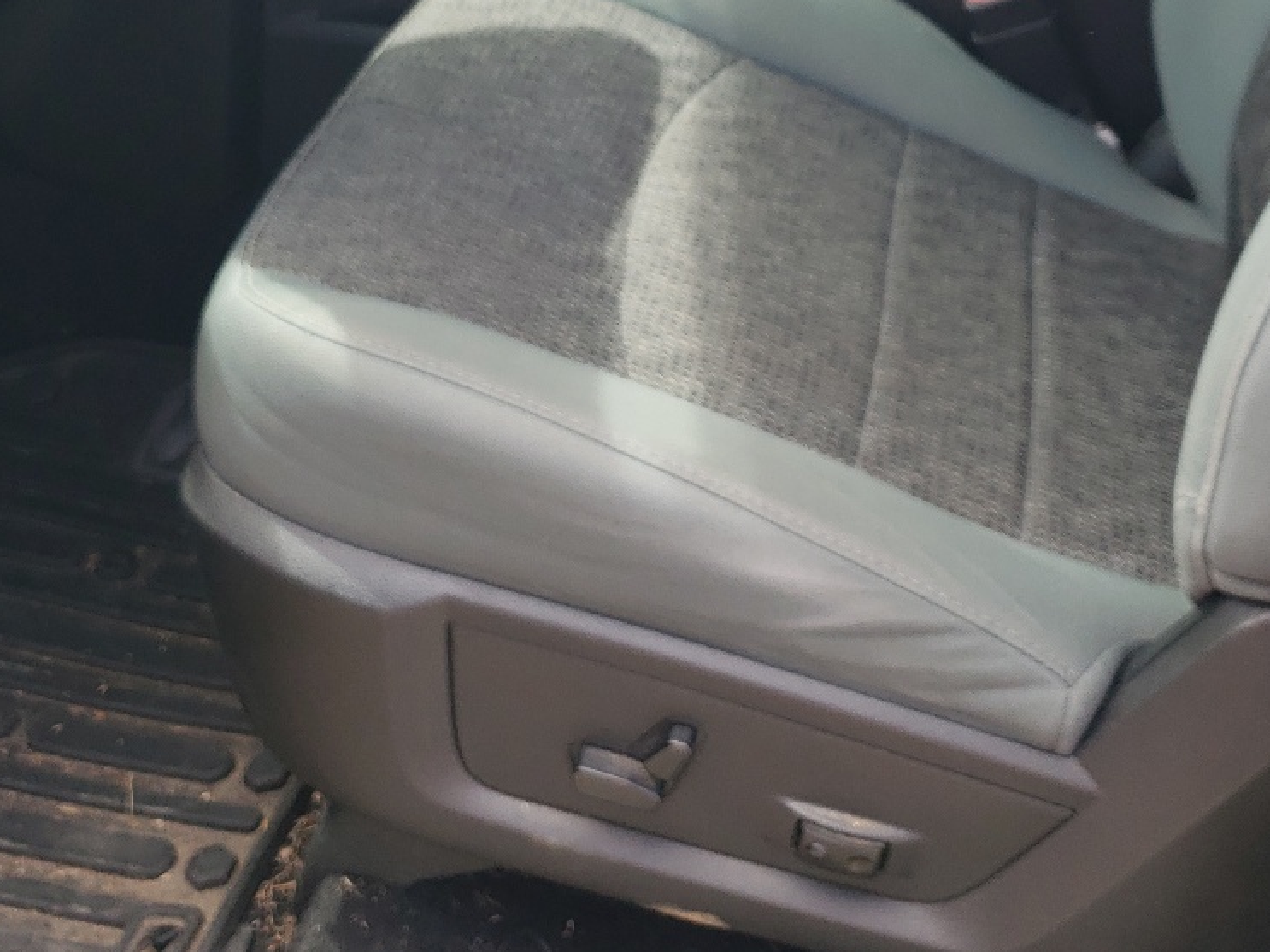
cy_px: 0
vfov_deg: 24.9
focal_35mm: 56
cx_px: 636
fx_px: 2054
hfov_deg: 34.4
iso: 50
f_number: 1.5
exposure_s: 1/312
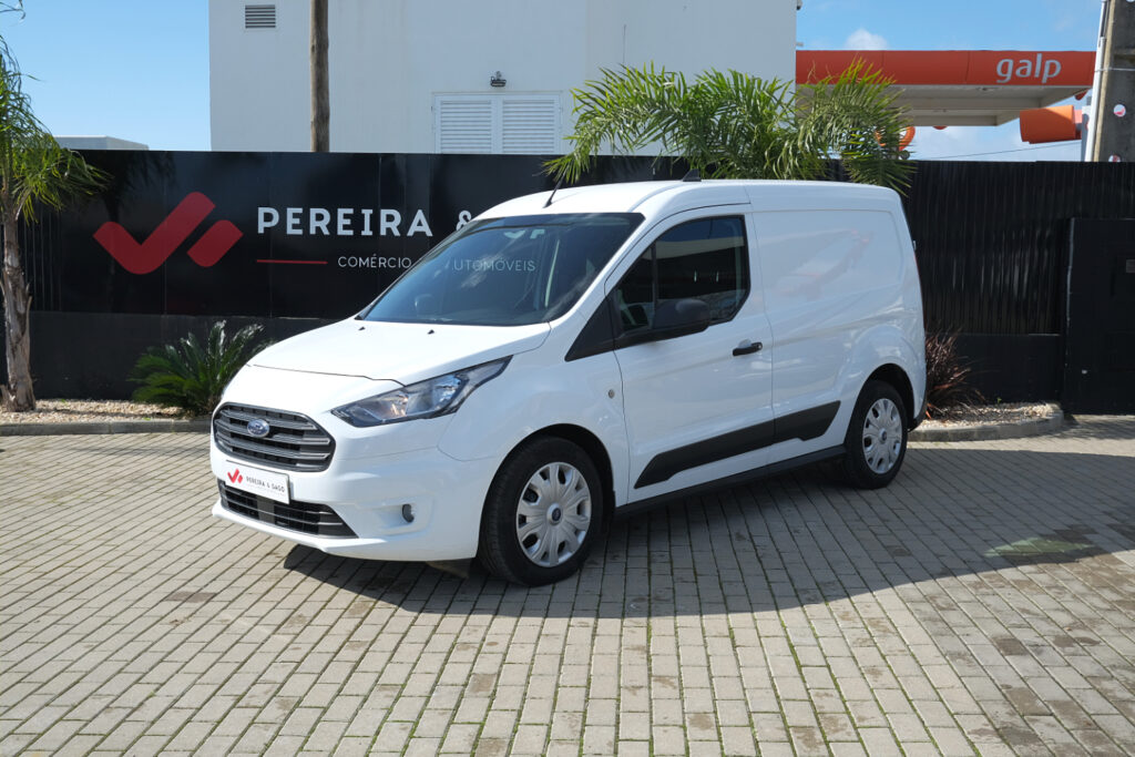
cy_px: 378
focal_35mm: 36
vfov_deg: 36.9
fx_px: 1135
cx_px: 568
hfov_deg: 53.1
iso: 160
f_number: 9
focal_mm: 24.2
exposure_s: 1/200
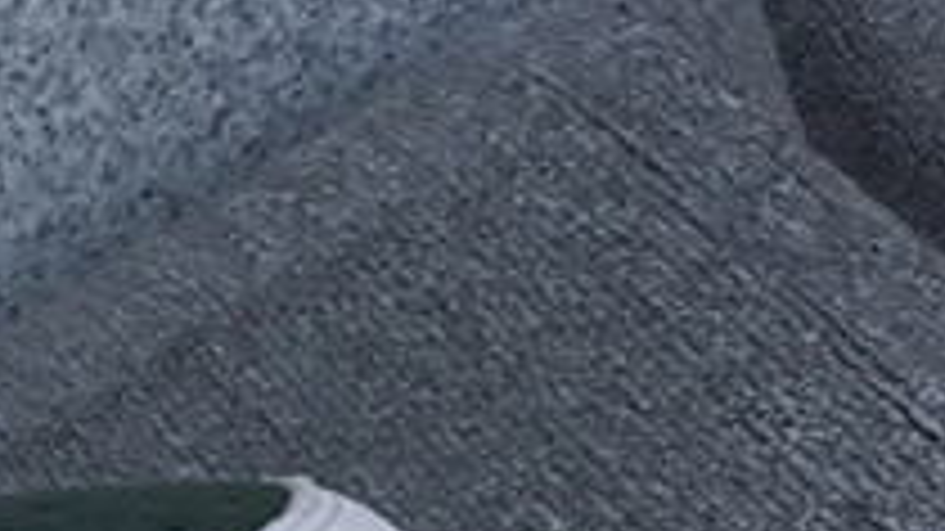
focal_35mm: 145
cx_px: -842
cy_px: 821
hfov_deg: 13.1
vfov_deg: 8.2
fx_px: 3632
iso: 25
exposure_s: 1/525
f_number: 2.4
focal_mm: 3.3
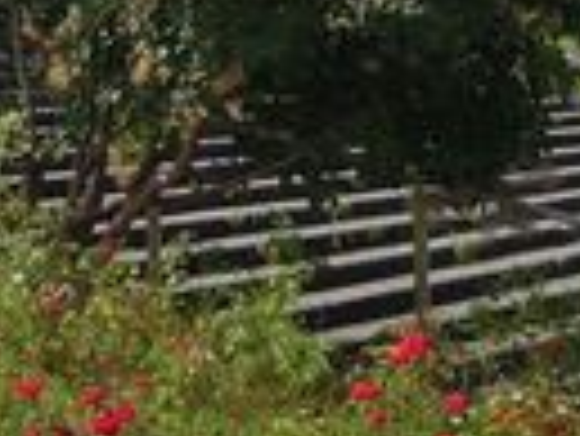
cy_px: -94
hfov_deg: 9.9
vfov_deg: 7.4
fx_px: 3321
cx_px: -9
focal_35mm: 198
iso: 160
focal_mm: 7.2
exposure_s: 1/1250
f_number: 4.1
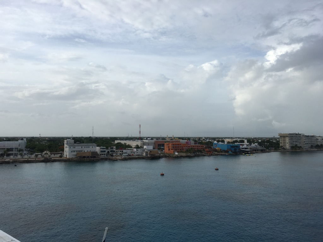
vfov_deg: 48.2
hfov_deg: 61.7
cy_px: 121
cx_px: 162
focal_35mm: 29
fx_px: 271
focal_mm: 4.15
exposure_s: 1/1183
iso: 25
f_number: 2.2
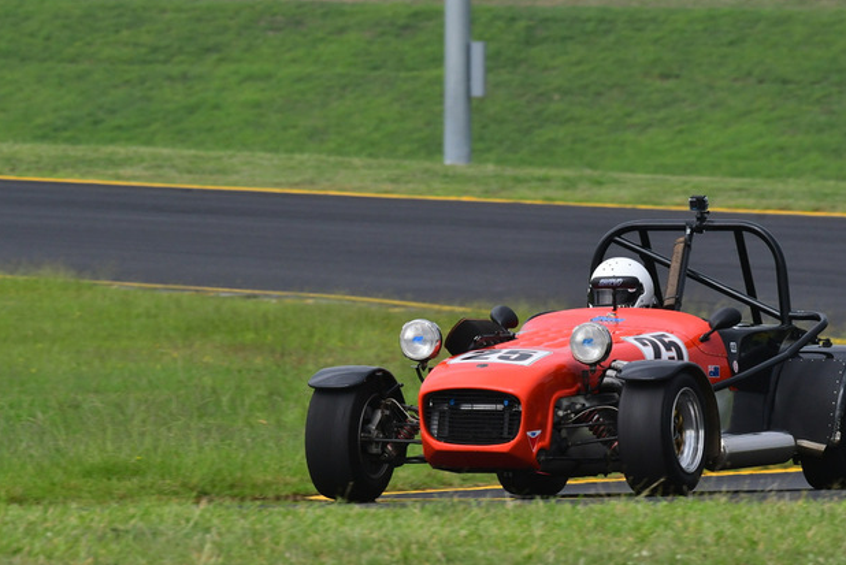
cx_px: 476
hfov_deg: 3.3
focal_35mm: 621
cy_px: 235
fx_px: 14603
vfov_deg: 2.2
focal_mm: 320
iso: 800
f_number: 11
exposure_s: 1/640
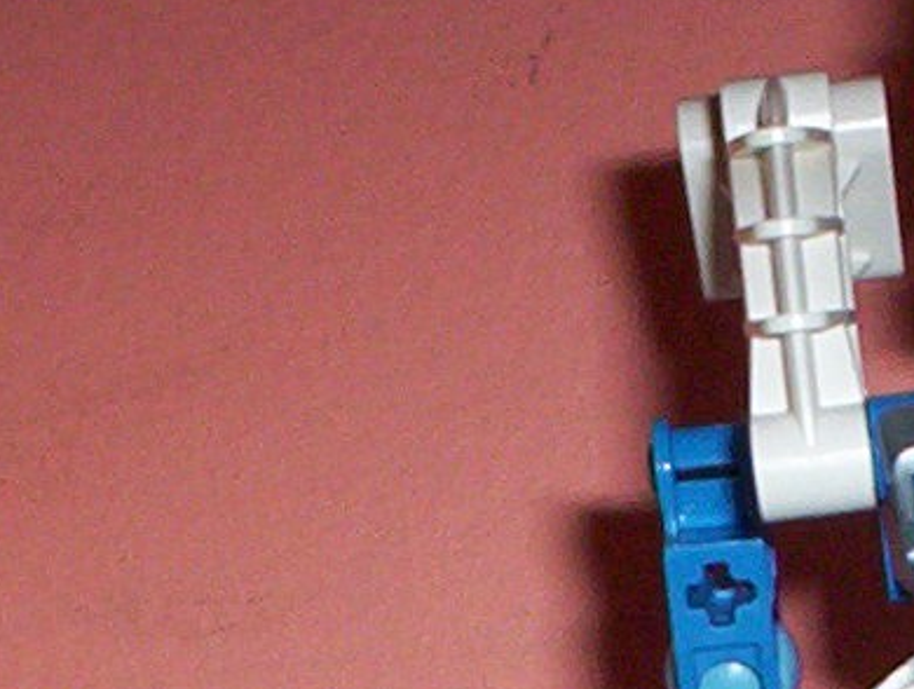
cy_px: 1193
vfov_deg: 9.0
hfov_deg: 12.3
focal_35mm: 159
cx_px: 806
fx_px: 4206
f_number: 4.5
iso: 140
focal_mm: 4.99
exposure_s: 1/60
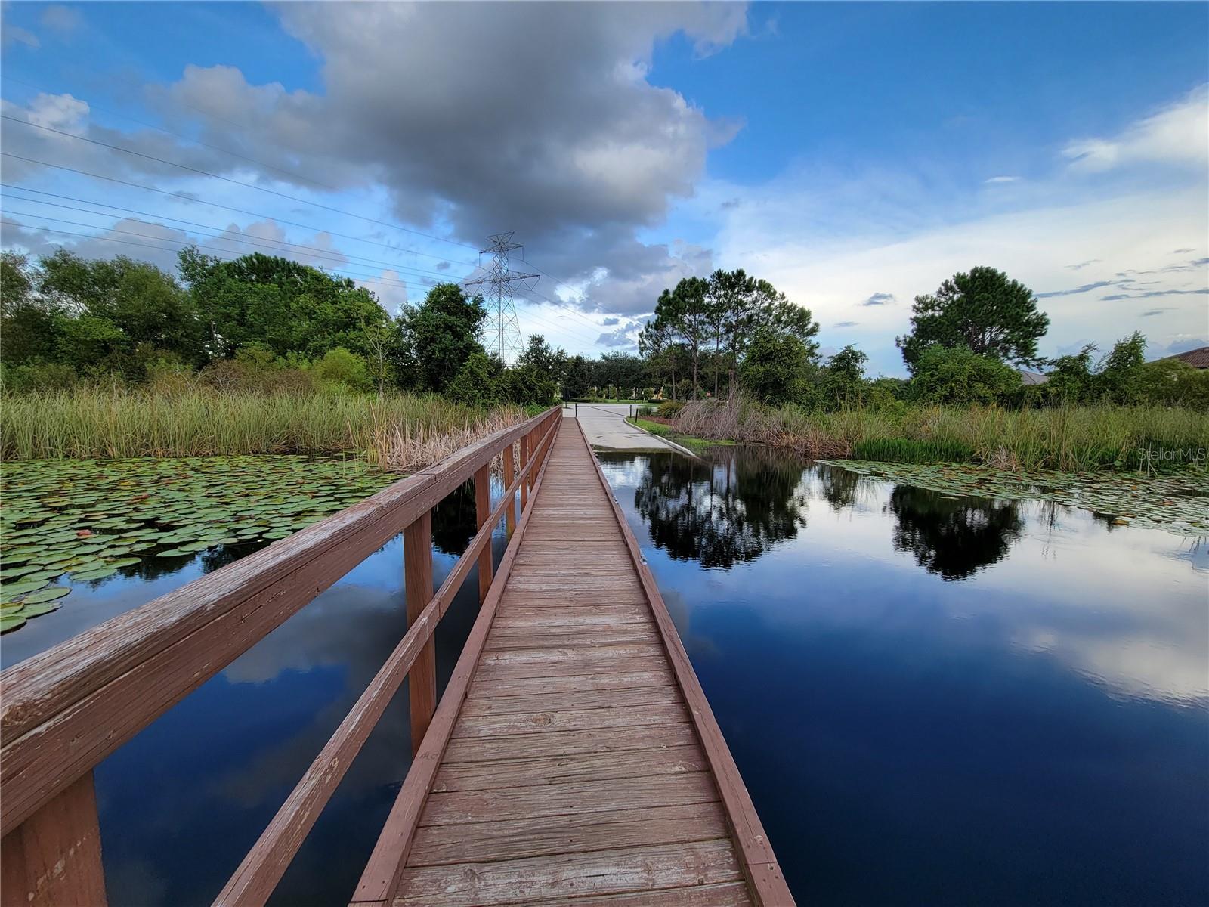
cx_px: 604
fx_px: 454
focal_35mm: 13
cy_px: 454
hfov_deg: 106.2
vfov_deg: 89.9
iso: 50
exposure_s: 1/327
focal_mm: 2.2
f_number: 2.2
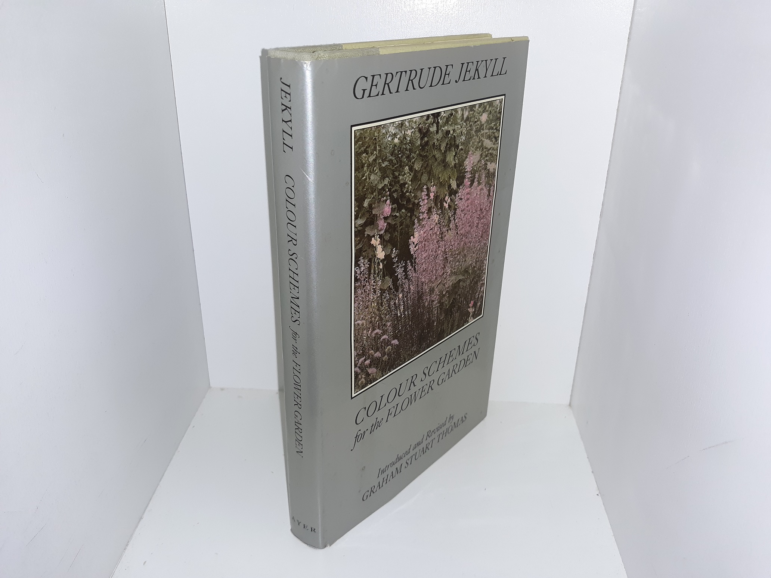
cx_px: 386
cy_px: 289
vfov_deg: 49.7
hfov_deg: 63.4
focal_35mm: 28
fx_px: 624
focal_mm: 3.7
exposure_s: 1/120
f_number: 1.7
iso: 50
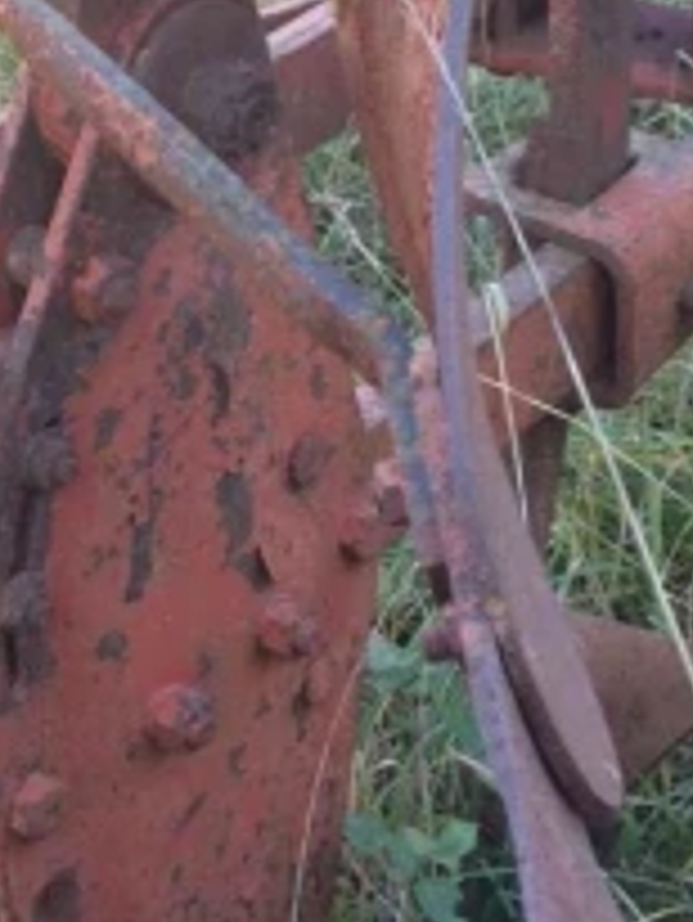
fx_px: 2160
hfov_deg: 18.2
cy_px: 299
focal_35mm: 81
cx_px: 238
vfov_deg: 24.0
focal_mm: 4.15
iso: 40
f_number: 2.2
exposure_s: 1/100
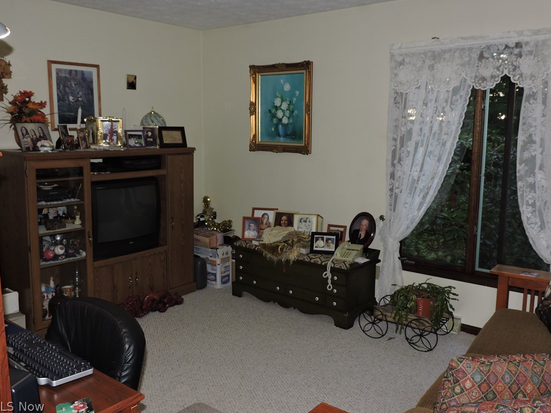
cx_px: 271
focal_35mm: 31
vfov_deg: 45.4
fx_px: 493
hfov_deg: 58.4
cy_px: 202
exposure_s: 1/30
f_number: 3.1
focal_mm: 5.4
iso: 200
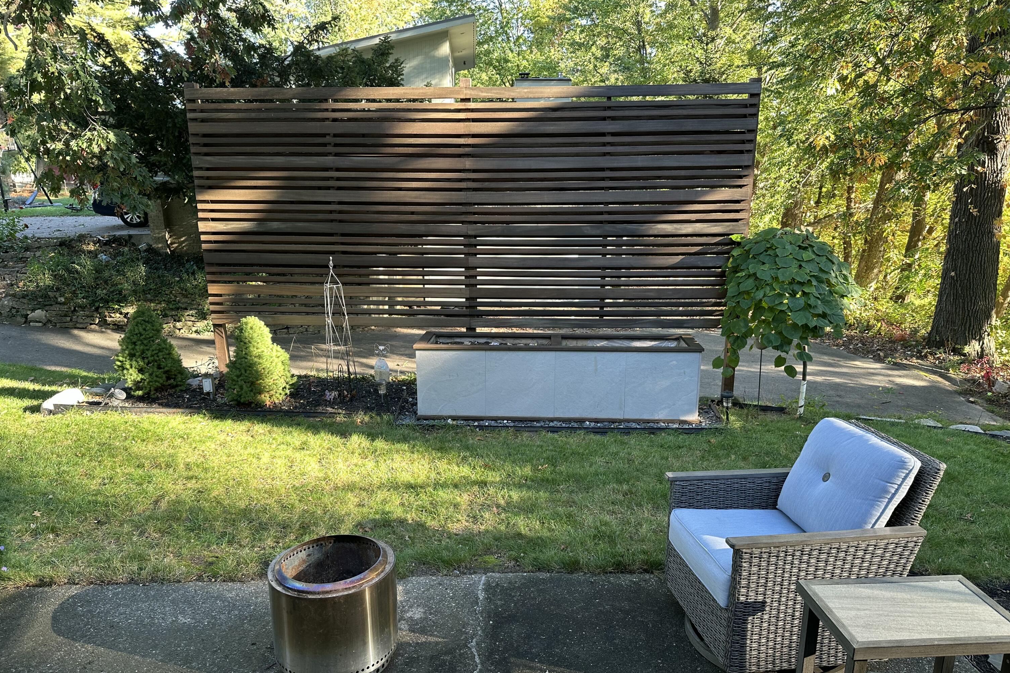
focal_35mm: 25
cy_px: 373
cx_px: 504
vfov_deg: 51.2
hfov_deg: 71.5
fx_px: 701
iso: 80
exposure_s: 1/121
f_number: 1.78
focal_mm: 6.86
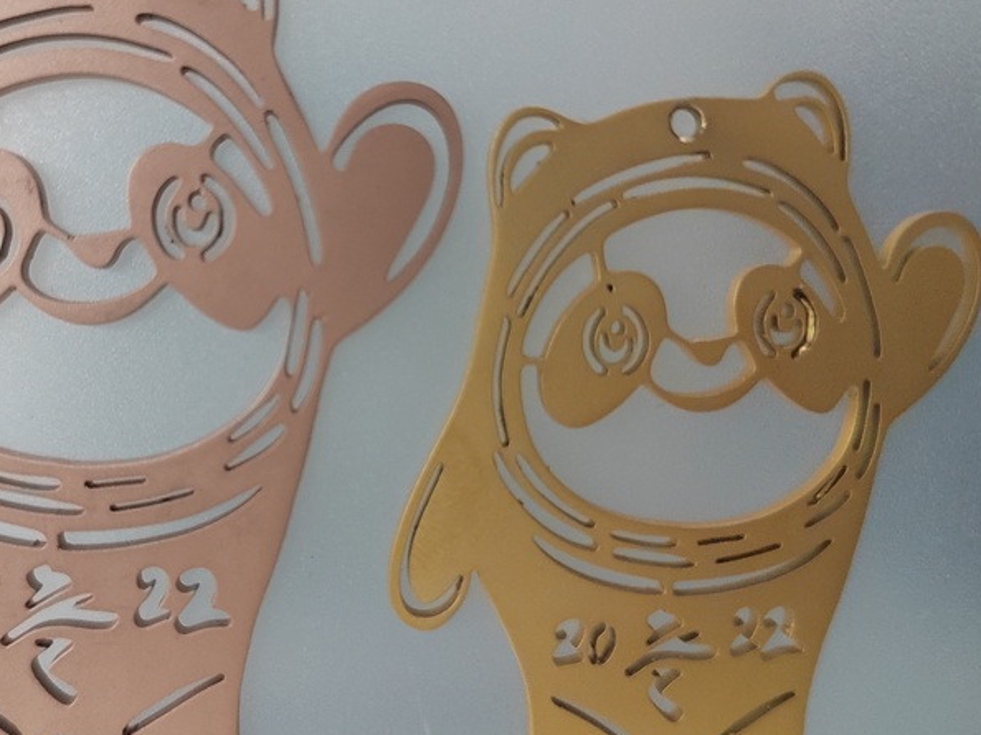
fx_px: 878
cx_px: 335
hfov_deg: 57.2
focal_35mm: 31
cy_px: 347
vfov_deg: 45.4
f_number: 1.9
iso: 2000
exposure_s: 1/100
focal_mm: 5.52
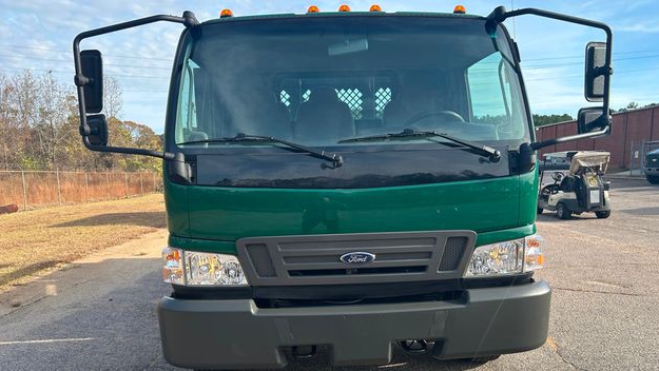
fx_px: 507
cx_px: 335
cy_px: 236
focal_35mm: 29
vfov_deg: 39.9
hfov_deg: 66.0
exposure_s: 1/1038
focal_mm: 5.7
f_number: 1.5
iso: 50
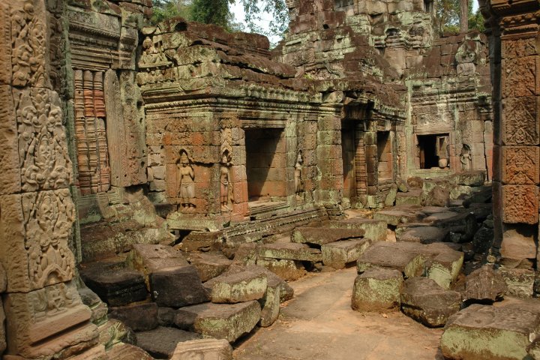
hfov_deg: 53.1
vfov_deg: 36.9
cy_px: 180
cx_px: 270
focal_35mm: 36
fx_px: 540
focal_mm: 24
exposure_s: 1/200
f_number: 7.1
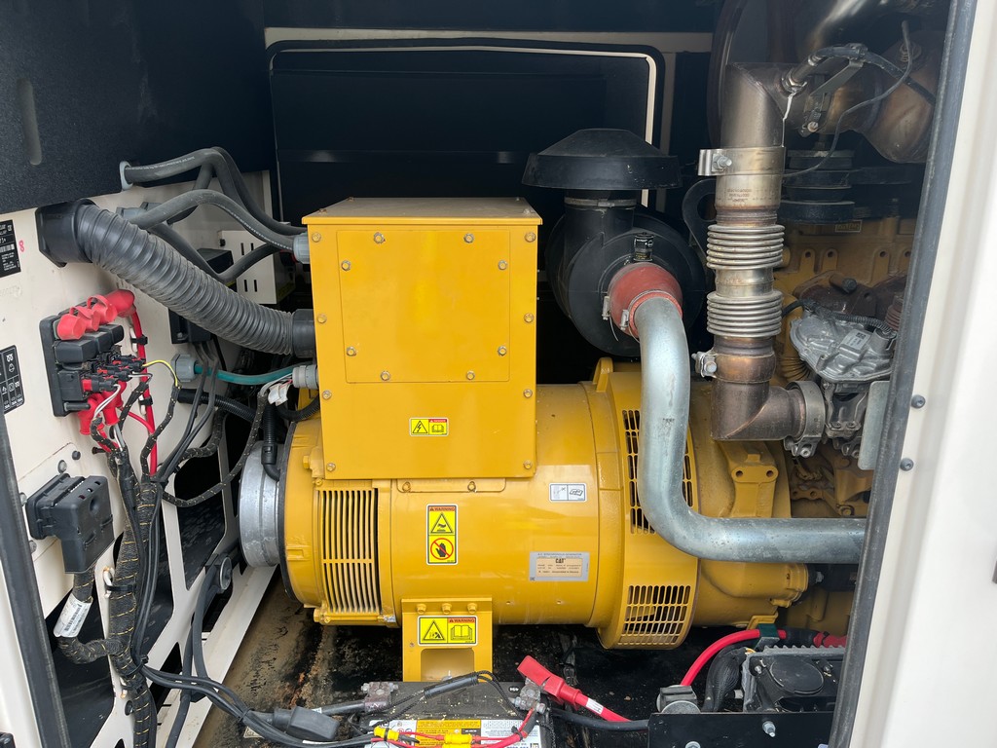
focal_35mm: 26
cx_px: 498
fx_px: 749
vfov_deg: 53.1
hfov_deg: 67.3
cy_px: 374
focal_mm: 5.1
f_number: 1.6
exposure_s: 1/143
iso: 32
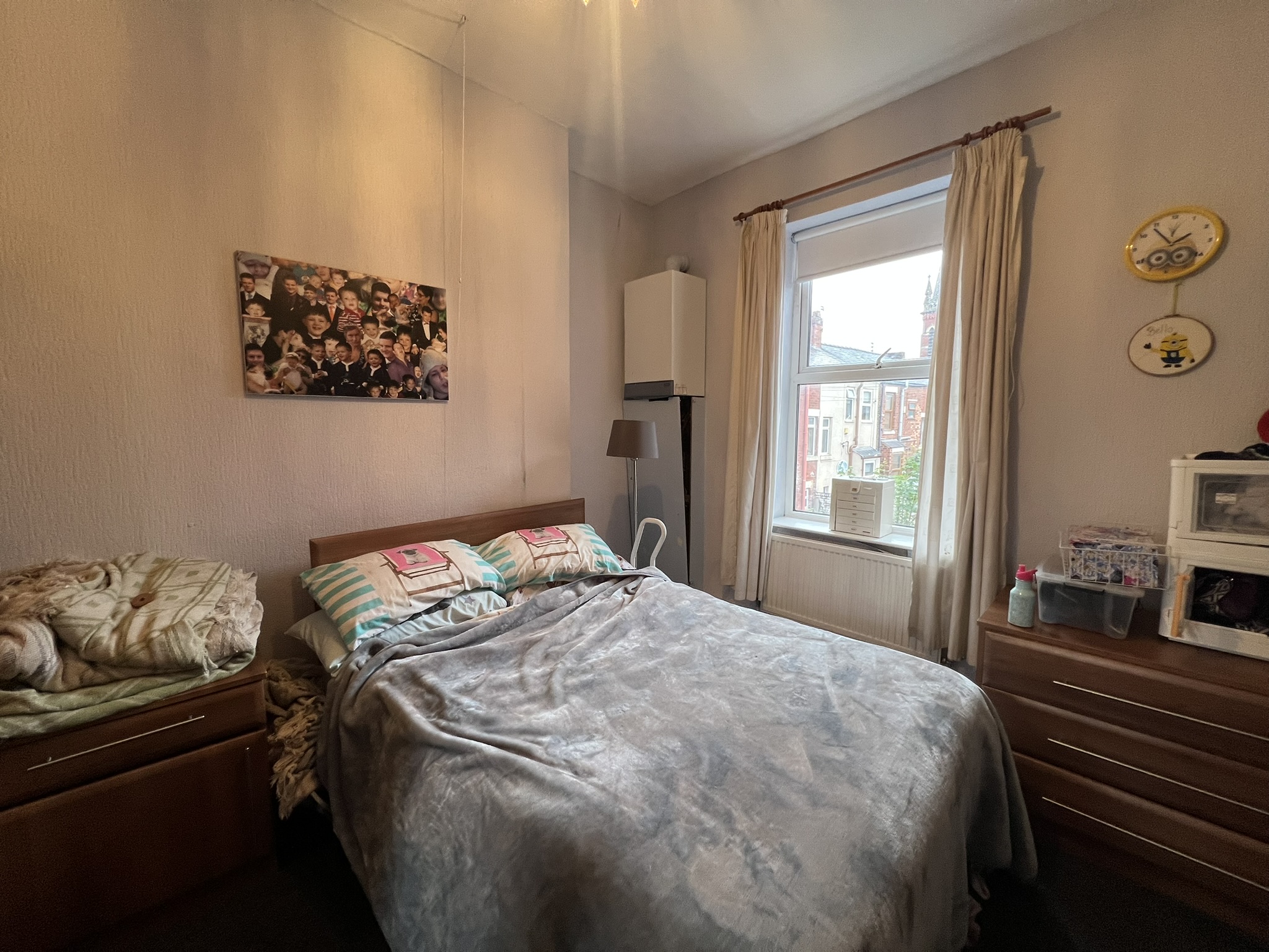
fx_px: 477
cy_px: 476
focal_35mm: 13
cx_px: 634
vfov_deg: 89.9
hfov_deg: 106.2
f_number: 1.8
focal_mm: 1.57
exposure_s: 1/100
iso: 160
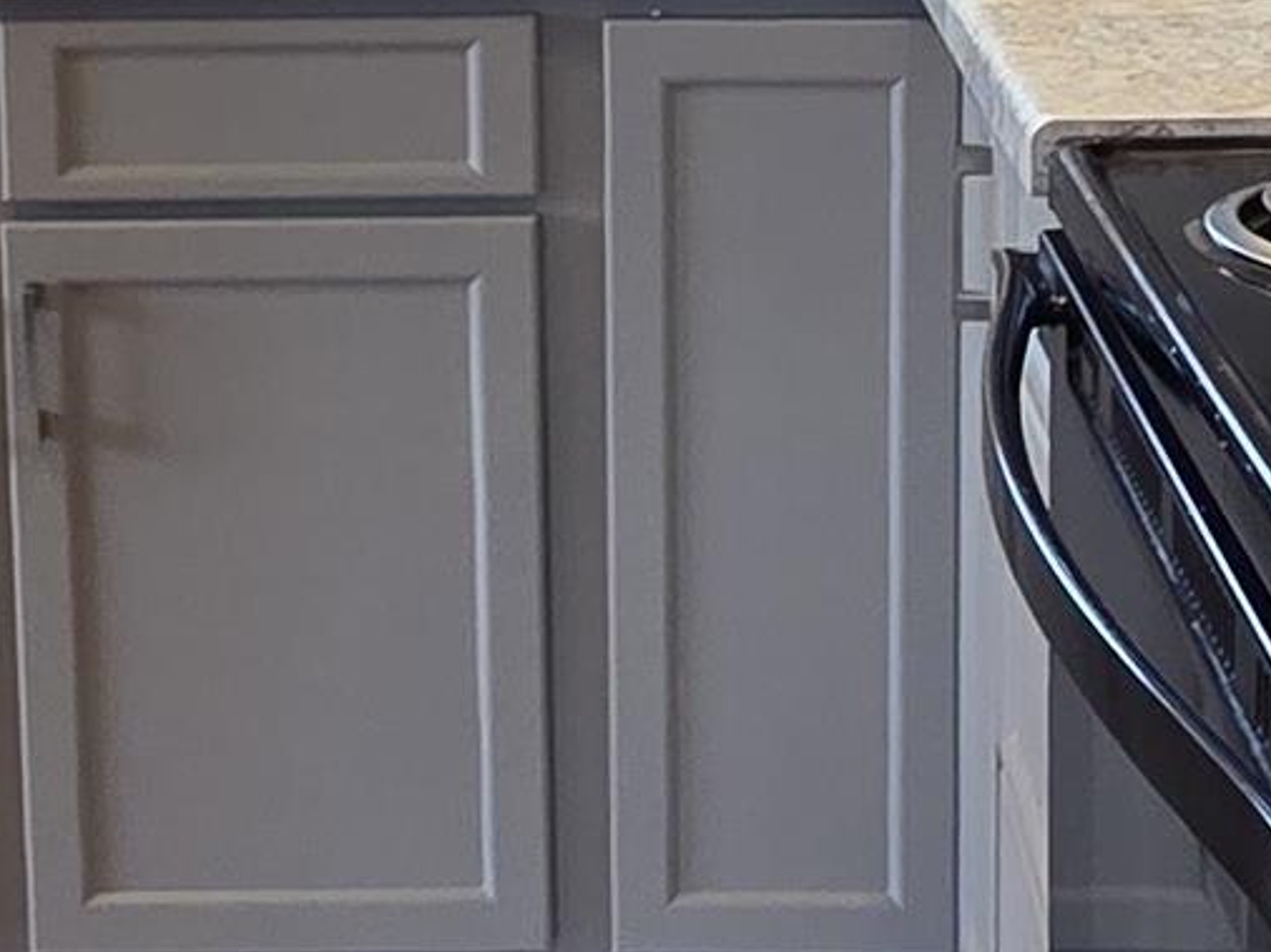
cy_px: -128
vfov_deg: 17.9
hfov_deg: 24.7
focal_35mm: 79
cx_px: 661
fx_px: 2899
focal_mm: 2.2
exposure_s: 1/60
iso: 200
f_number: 2.2
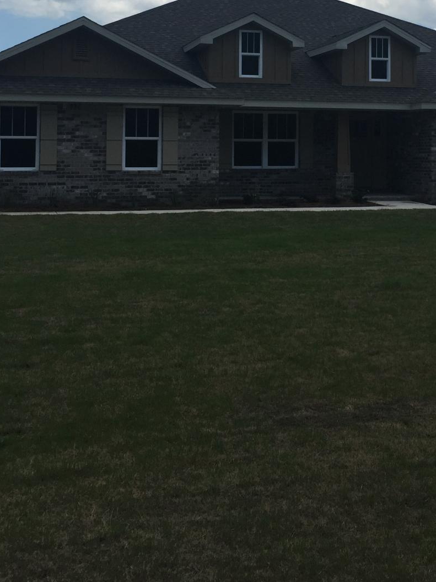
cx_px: 304
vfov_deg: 34.0
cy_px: 127
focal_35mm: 55
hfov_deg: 26.3
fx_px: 924
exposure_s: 1/2825
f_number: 2.2
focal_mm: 4.15
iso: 32
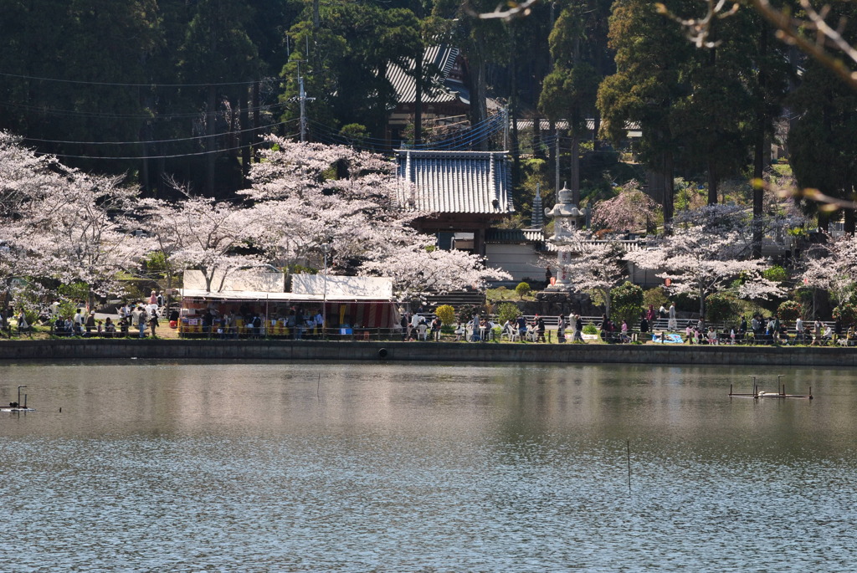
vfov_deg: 9.4
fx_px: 3503
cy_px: 286
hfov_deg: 13.9
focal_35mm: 147
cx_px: 428
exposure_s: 1/250
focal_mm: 98
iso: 200
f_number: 10
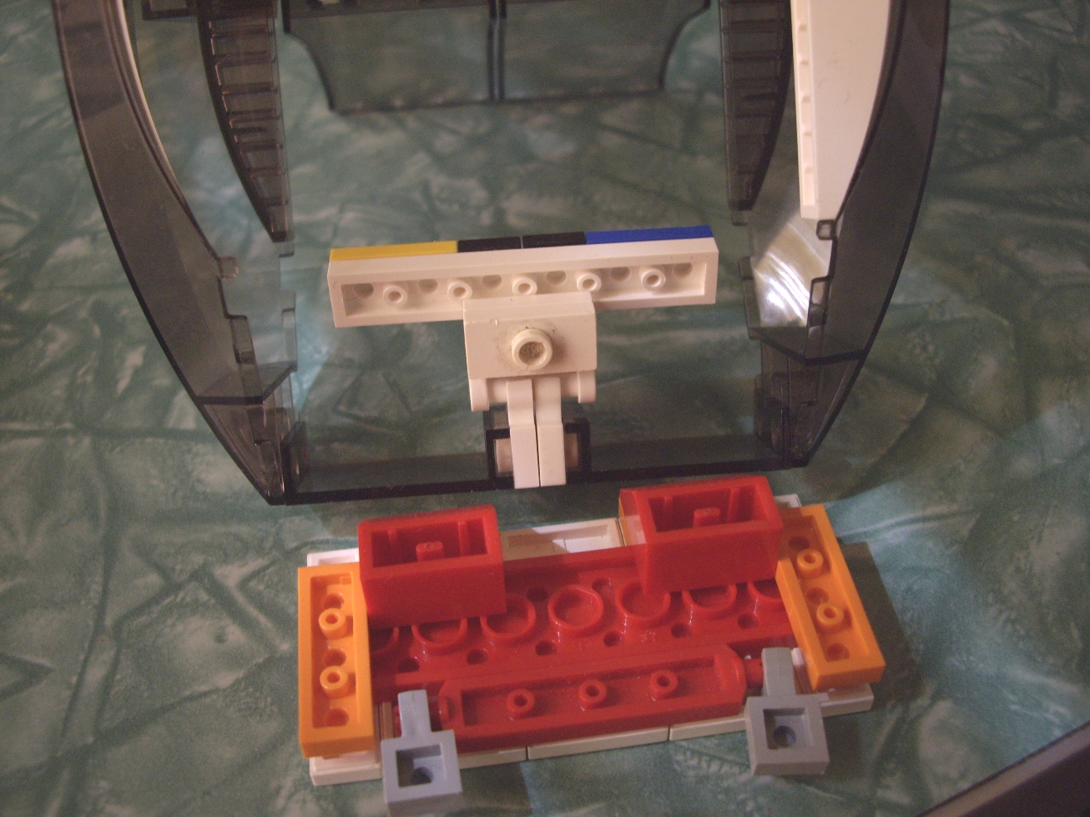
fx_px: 1196
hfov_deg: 49.0
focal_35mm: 38
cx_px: 545
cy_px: 408
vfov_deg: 37.7
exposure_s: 1/100
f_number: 2.8
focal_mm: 7.9
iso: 200
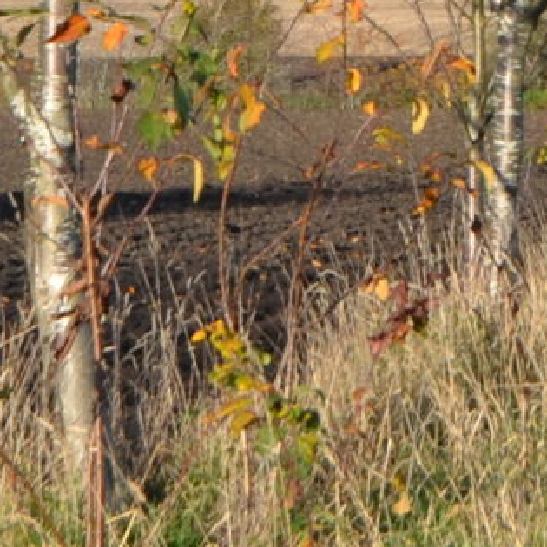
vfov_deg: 8.2
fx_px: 3701
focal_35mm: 207
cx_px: 677
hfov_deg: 8.4
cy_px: -319
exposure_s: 1/250
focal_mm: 20
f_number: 8
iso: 100
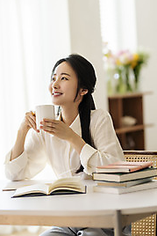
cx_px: 64
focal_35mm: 127
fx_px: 830
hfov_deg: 10.8
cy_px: 81
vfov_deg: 16.1
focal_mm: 85
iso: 125
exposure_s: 1/500
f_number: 2
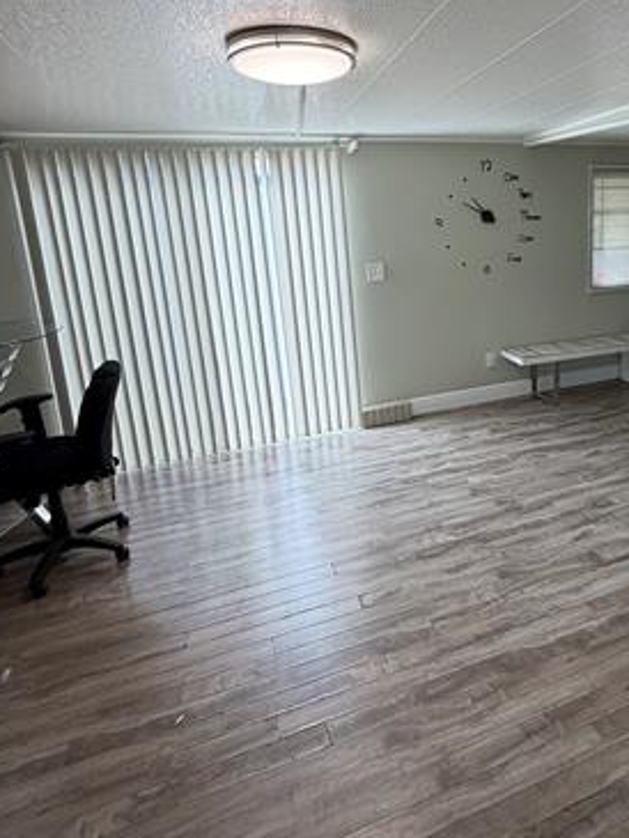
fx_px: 557
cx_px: 452
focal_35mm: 23
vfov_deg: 73.1
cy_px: 333
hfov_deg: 56.7
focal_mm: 2.22
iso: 100
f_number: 2.2
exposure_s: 1/120
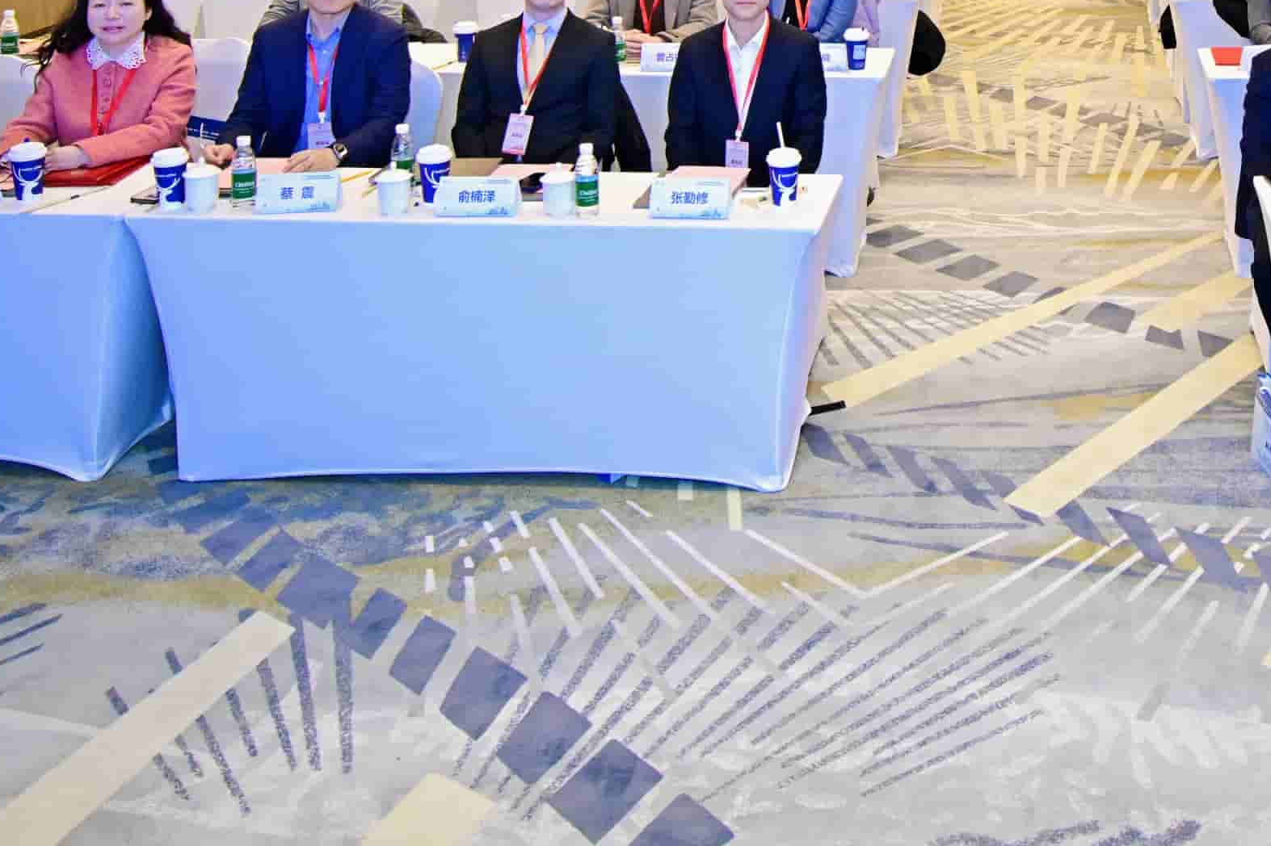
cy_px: -239
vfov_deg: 27.1
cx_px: 1041
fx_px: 1482
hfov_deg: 43.9
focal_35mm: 42
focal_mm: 16
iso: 2000
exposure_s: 1/200
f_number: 4
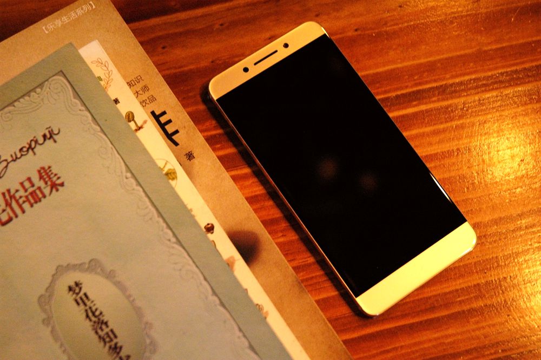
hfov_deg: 29.3
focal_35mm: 69
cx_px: 270
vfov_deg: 19.7
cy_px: 180
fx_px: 1036
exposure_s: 1/15
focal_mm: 46
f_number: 4.5
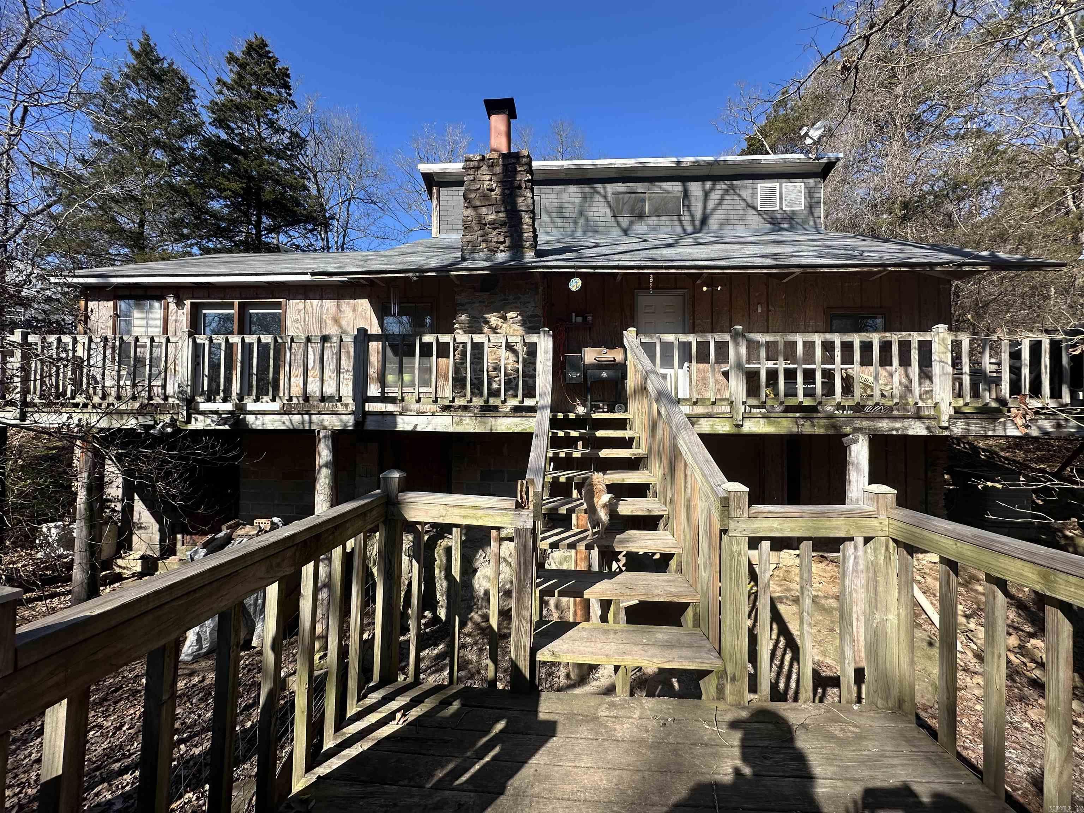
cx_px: 542
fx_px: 438
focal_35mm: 14
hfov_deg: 102.1
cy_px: 406
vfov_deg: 85.7
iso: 50
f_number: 2.2
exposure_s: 1/924
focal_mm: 2.22
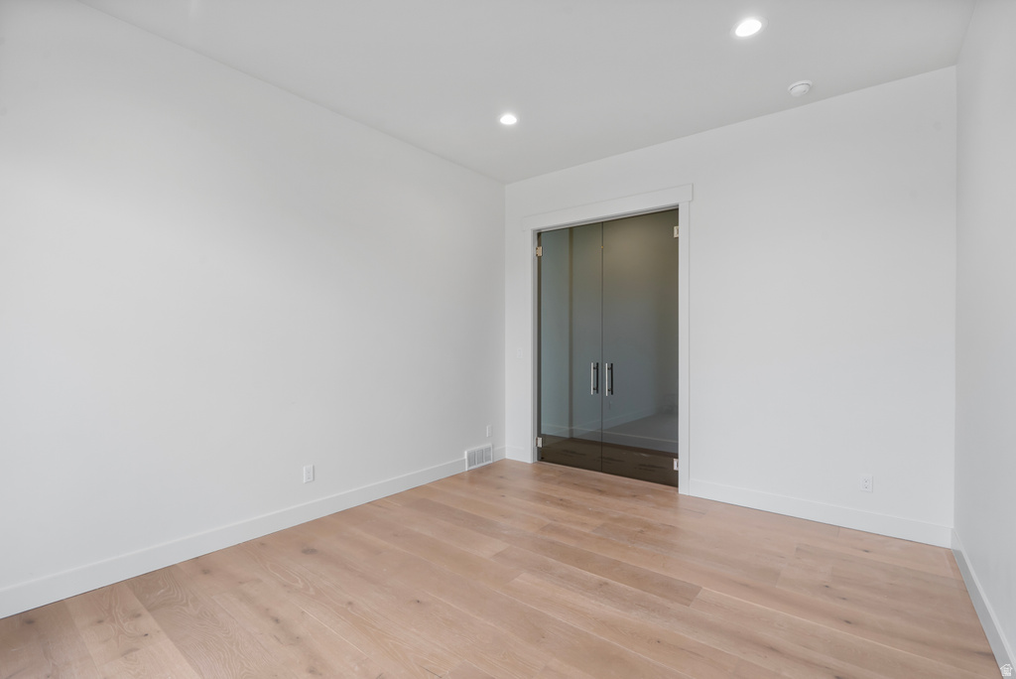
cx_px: 508
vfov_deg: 73.8
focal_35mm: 16
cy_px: 340
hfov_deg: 96.7
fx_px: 452
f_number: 9
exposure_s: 1/13
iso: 250
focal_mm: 16
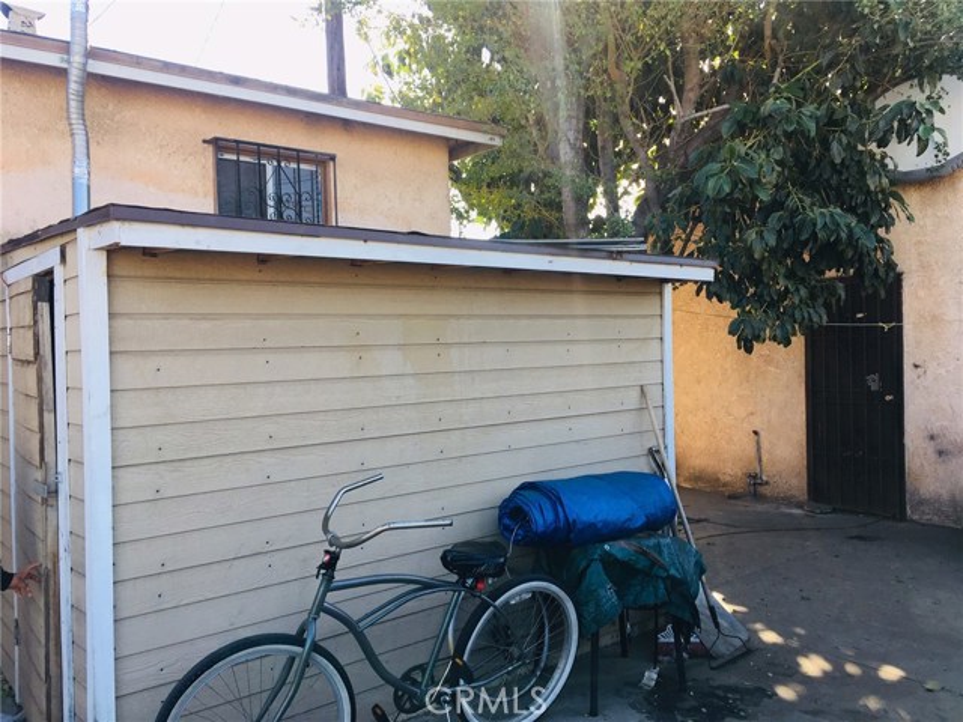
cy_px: 361
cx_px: 482
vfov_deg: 48.2
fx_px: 807
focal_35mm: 29
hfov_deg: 61.7
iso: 25
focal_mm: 4.15
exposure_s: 1/255
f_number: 2.2
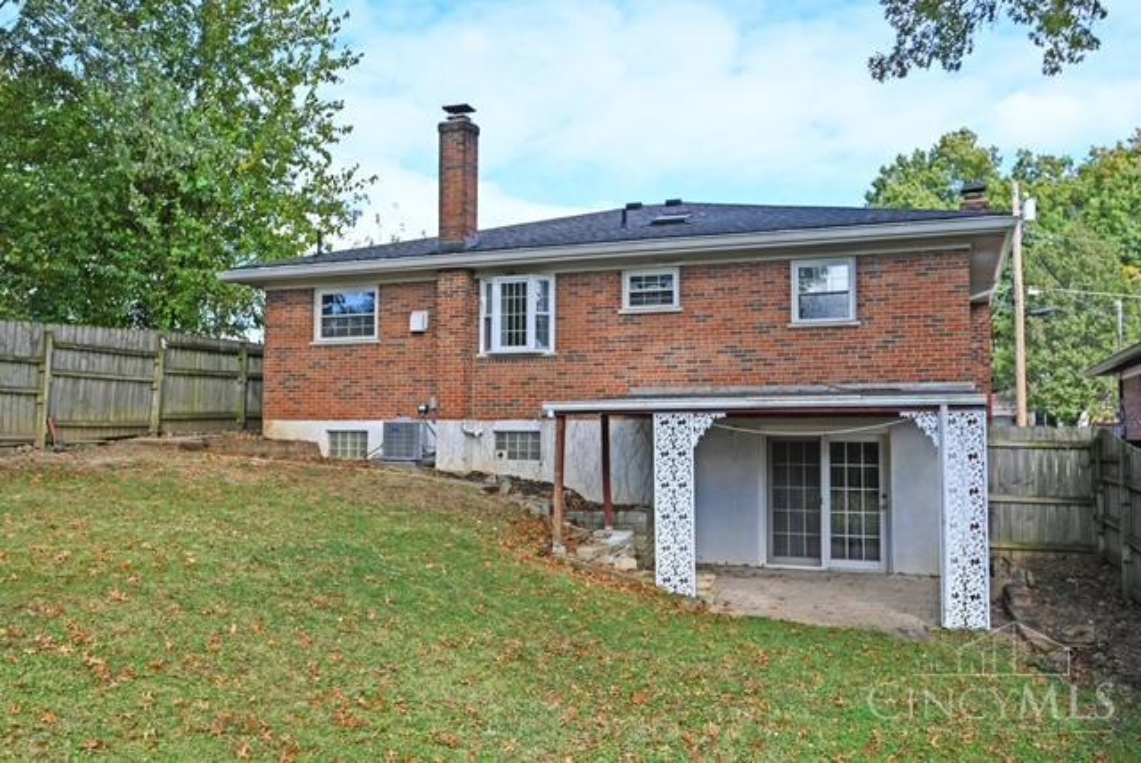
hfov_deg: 61.9
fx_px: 952
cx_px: 570
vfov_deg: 43.7
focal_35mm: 30
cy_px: 382
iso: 125
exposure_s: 1/250
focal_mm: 30
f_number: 5.6
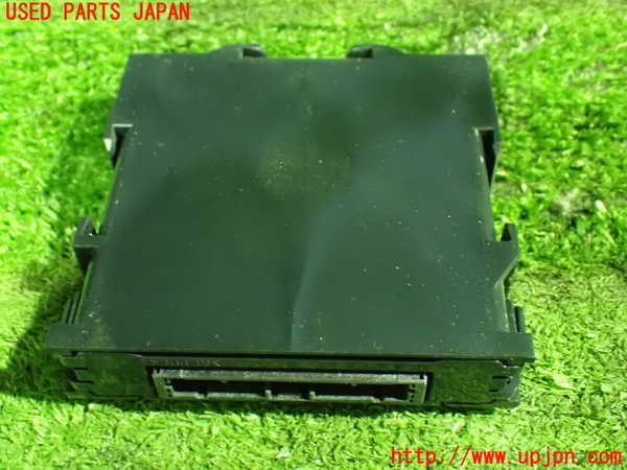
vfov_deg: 32.9
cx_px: 314
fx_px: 797
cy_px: 235
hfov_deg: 42.9
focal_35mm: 44
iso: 1600
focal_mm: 7.84
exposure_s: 1/10
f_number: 2.9
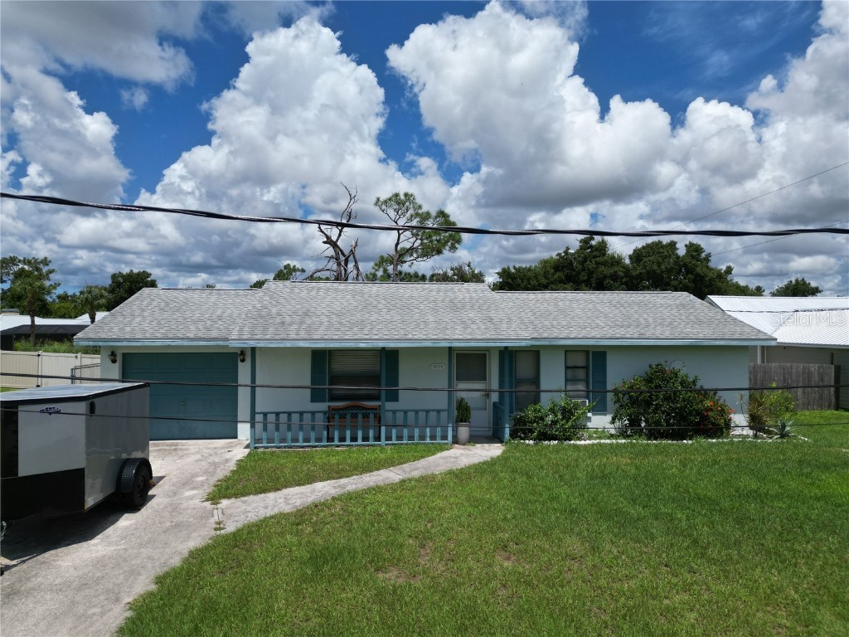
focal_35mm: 24
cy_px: 318
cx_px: 424
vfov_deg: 56.8
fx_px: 589
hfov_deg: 71.6
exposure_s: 1/4000
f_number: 1.7
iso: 110
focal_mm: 6.72
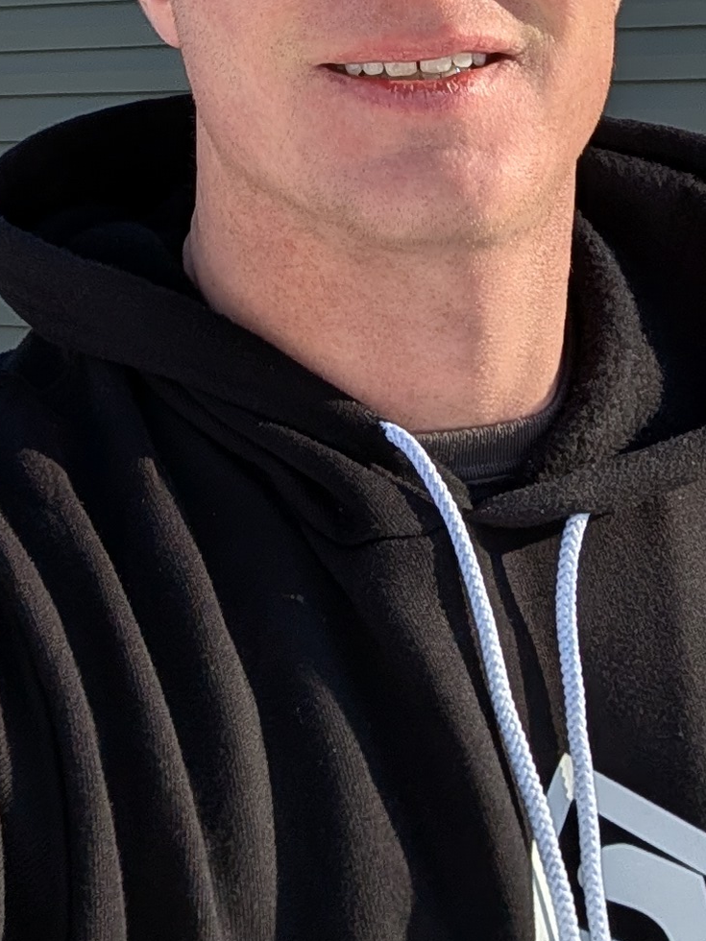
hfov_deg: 21.9
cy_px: -215
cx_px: 285
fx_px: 1822
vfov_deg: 25.7
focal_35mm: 67
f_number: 2.2
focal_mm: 2.71
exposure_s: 1/760
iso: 50
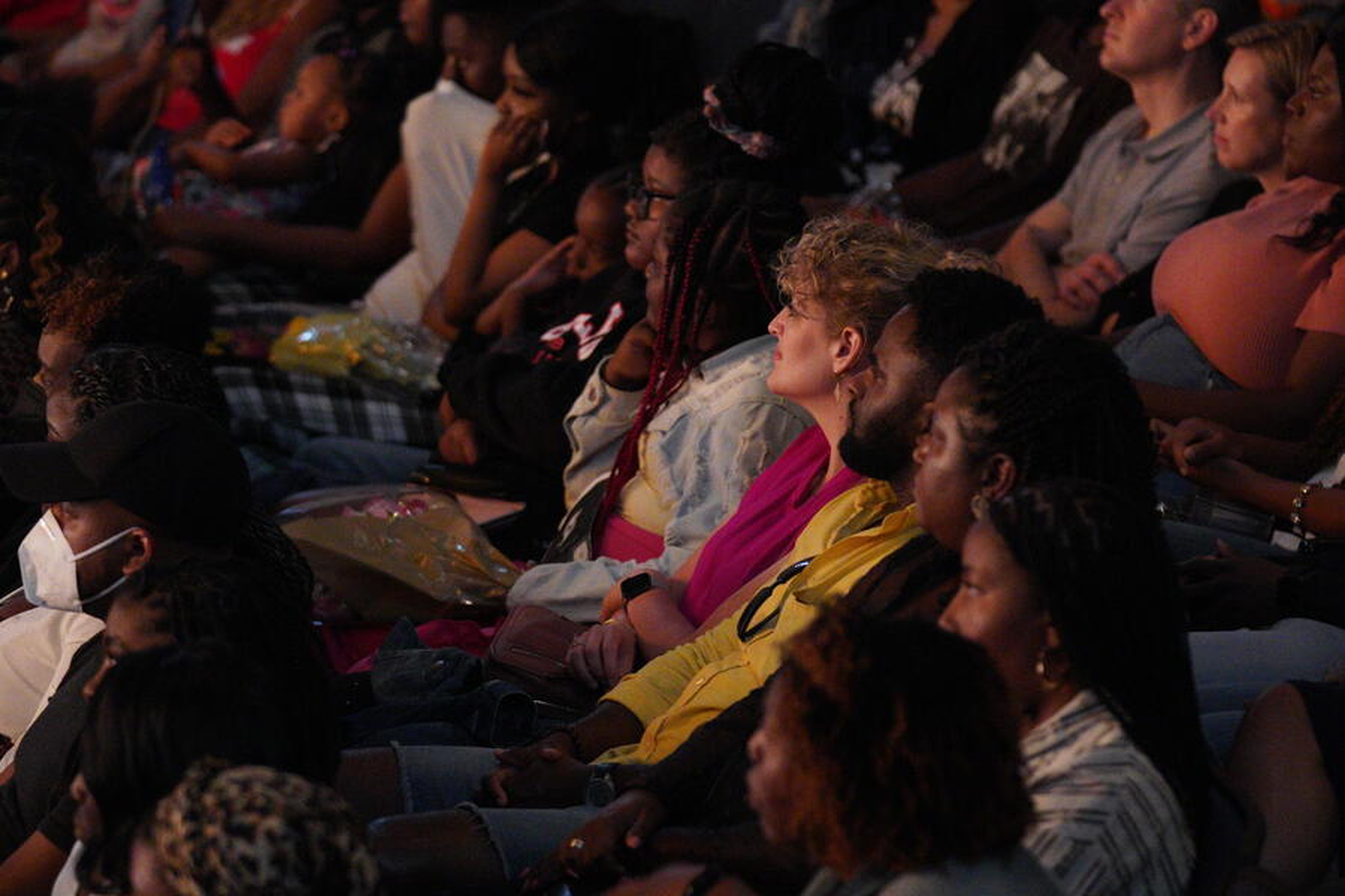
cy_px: 448
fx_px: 6986
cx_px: 672
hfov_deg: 11.0
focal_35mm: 187
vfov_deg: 7.3
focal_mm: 125
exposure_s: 1/80
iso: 10000
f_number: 2.8
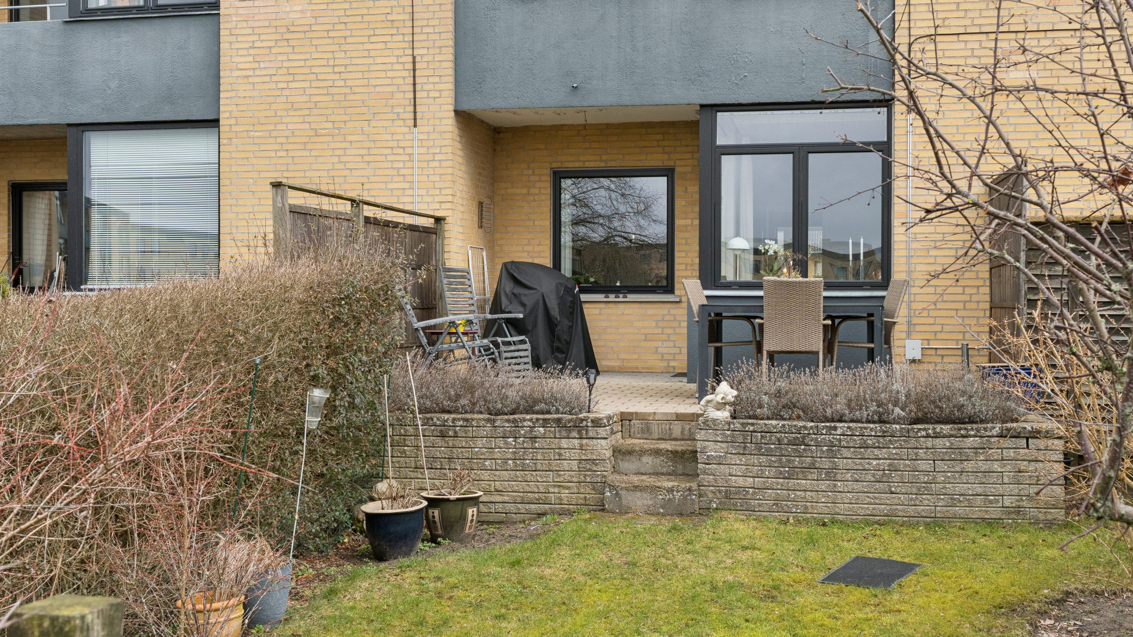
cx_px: 612
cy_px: 324
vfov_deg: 30.4
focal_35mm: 39
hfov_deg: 51.6
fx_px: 1172
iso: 800
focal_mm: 29
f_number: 10
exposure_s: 1/320
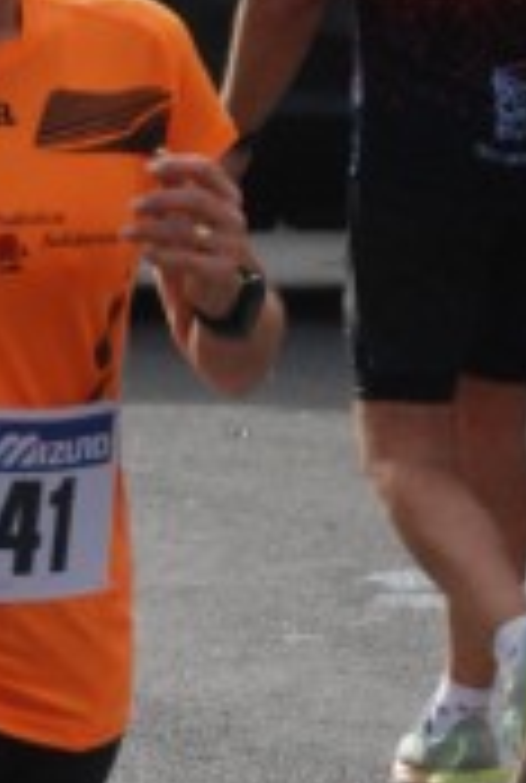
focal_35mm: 389
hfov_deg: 3.6
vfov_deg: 5.3
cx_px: 164
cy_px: 670
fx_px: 8469
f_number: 5.6
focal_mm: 75
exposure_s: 1/1250
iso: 1000
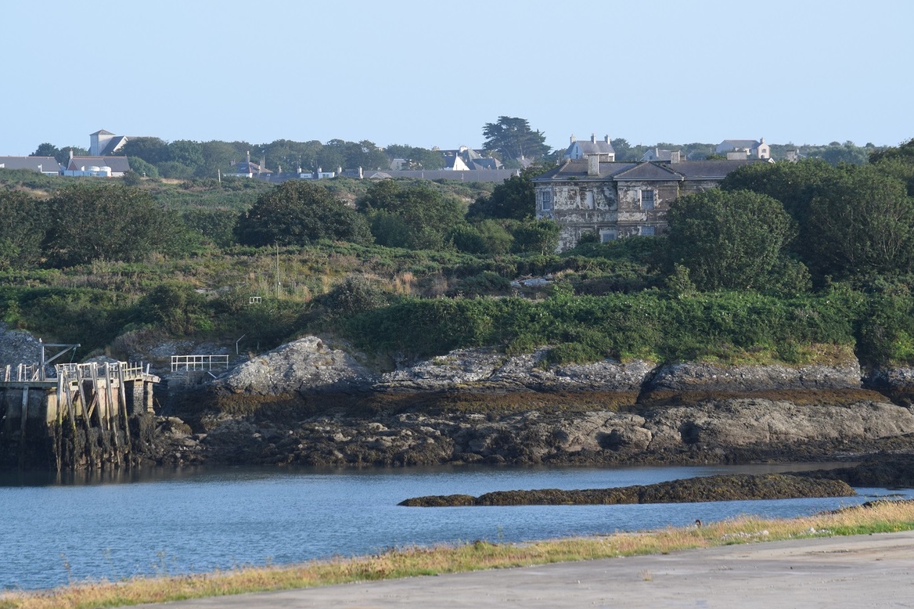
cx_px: 452
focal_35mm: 206
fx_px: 5217
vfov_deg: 6.7
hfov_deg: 10.0
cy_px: 321
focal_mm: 125
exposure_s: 1/250
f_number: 8
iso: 250
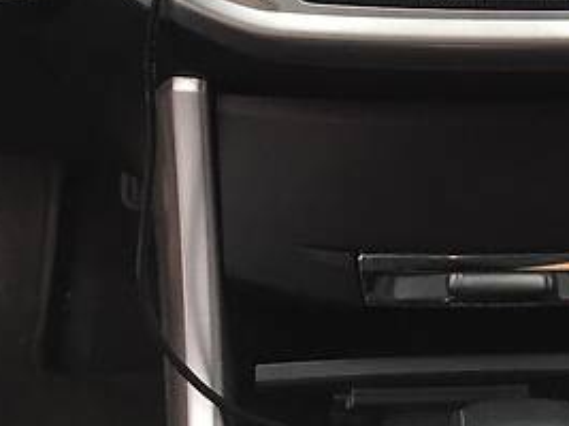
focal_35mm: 87
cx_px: 565
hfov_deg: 21.7
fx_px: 1429
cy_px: -207
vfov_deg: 15.7
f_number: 2.2
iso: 40
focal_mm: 4.2
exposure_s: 1/30
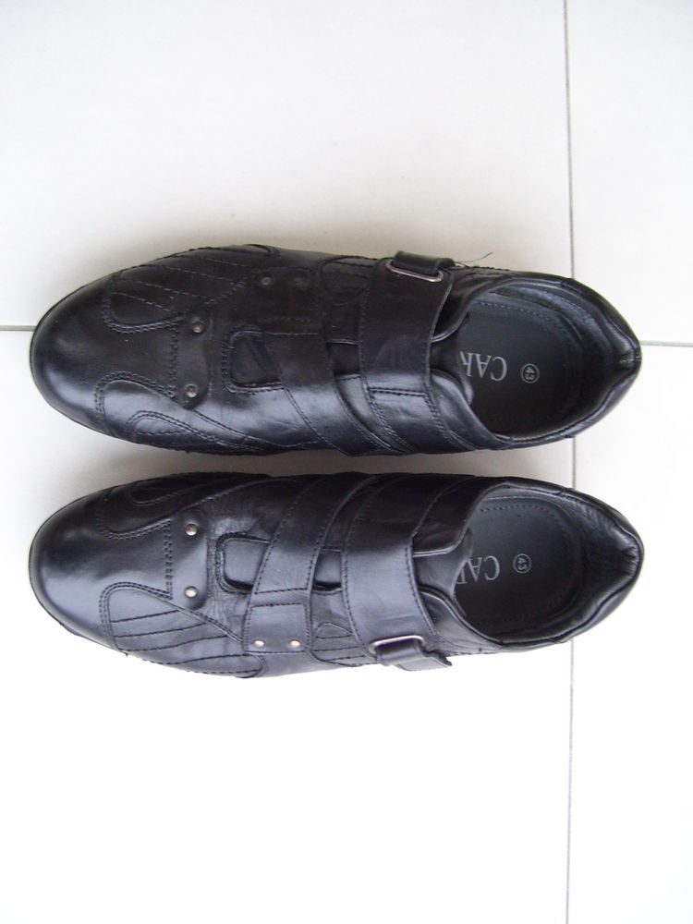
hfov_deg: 38.7
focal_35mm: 37
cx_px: 346
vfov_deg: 50.1
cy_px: 462
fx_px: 988
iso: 160
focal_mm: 6
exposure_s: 1/30
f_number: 2.7
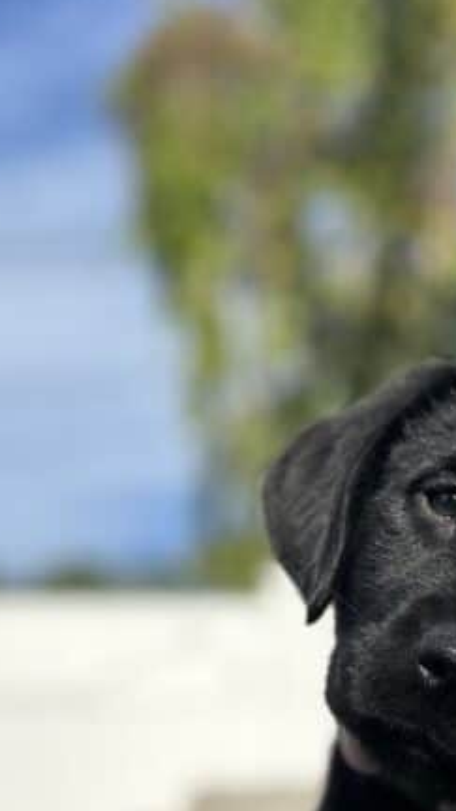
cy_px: 860
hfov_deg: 18.8
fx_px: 1333
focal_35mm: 62
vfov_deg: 30.7
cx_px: 480
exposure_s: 1/3155
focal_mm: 6.86
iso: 80
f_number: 1.78
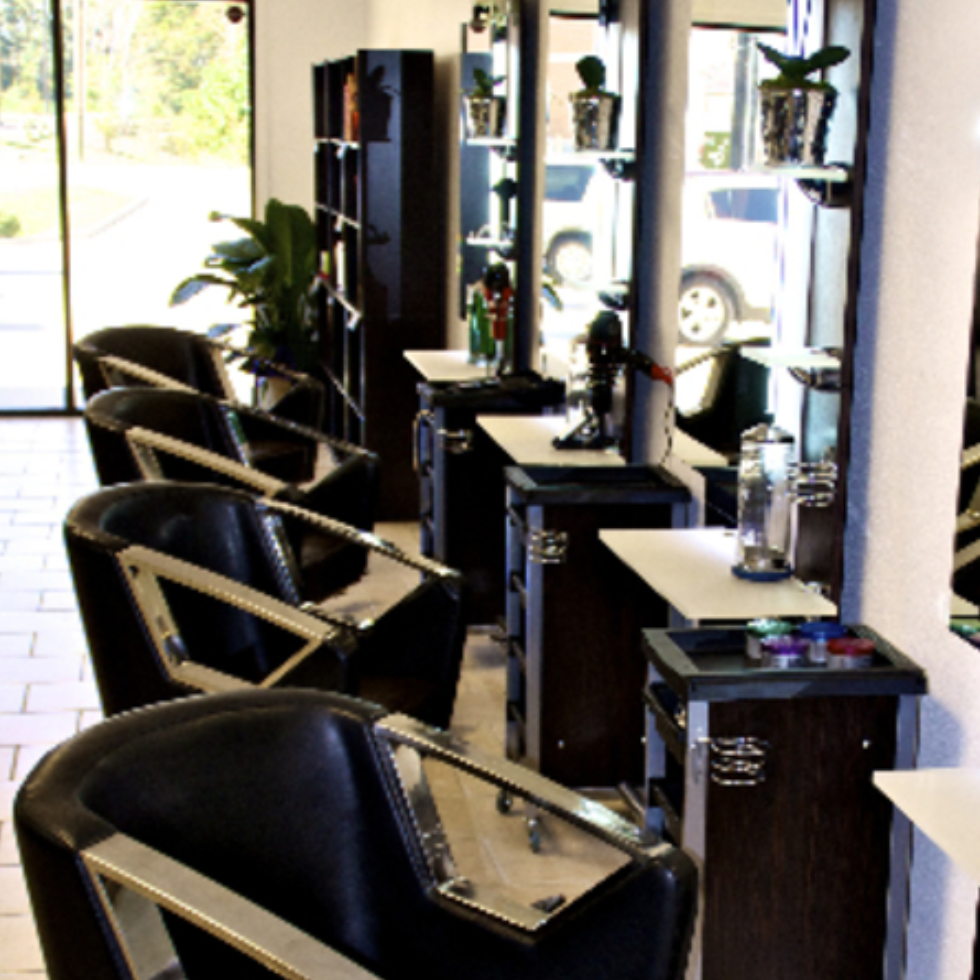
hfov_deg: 24.9
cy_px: 672
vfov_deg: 24.9
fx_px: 2207
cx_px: 658
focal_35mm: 69
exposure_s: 1/80
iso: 400
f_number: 3.8
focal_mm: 25
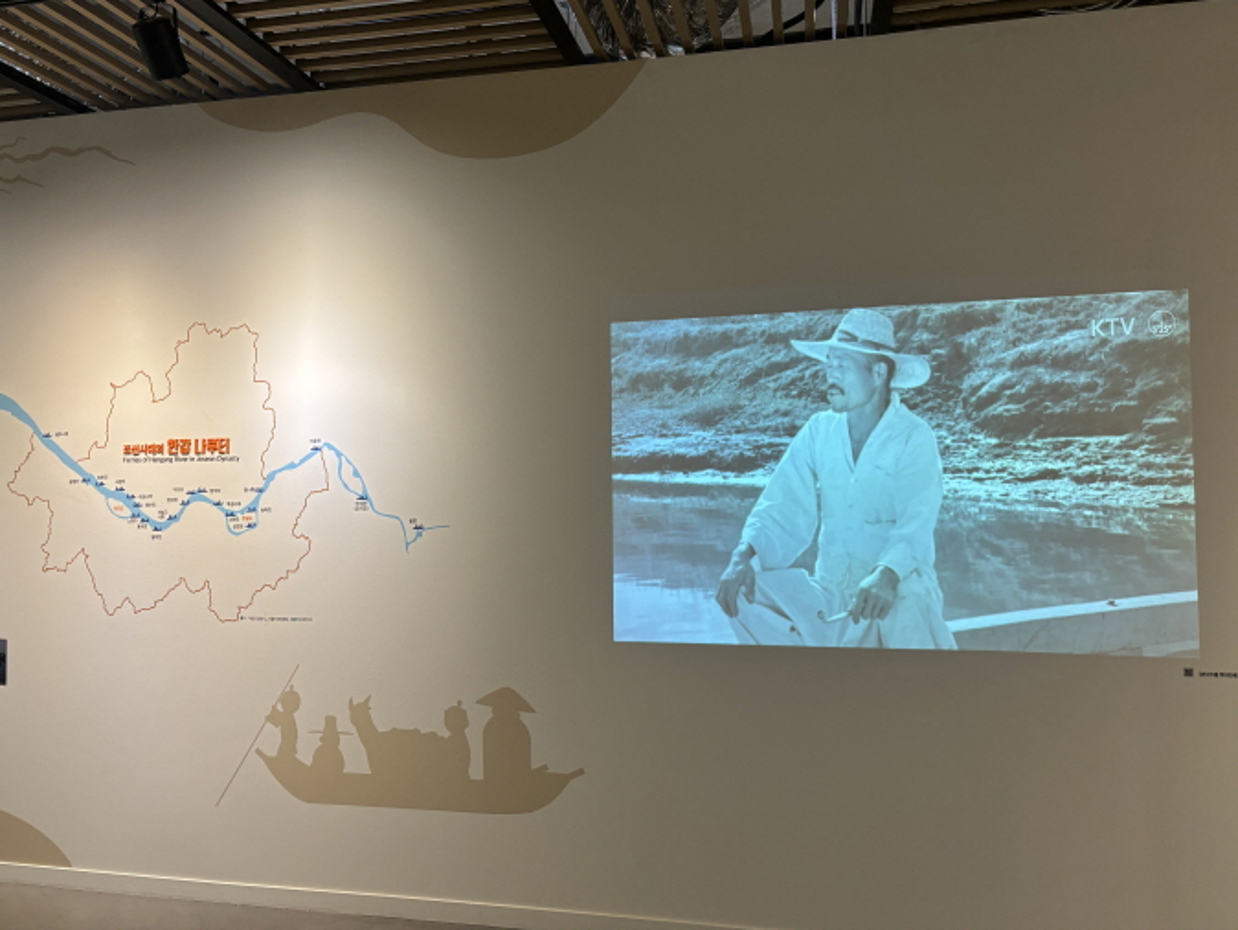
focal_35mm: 27
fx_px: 966
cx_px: 613
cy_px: 455
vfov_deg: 51.4
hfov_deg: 65.3
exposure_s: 1/120
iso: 125
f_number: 1.6
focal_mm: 5.96
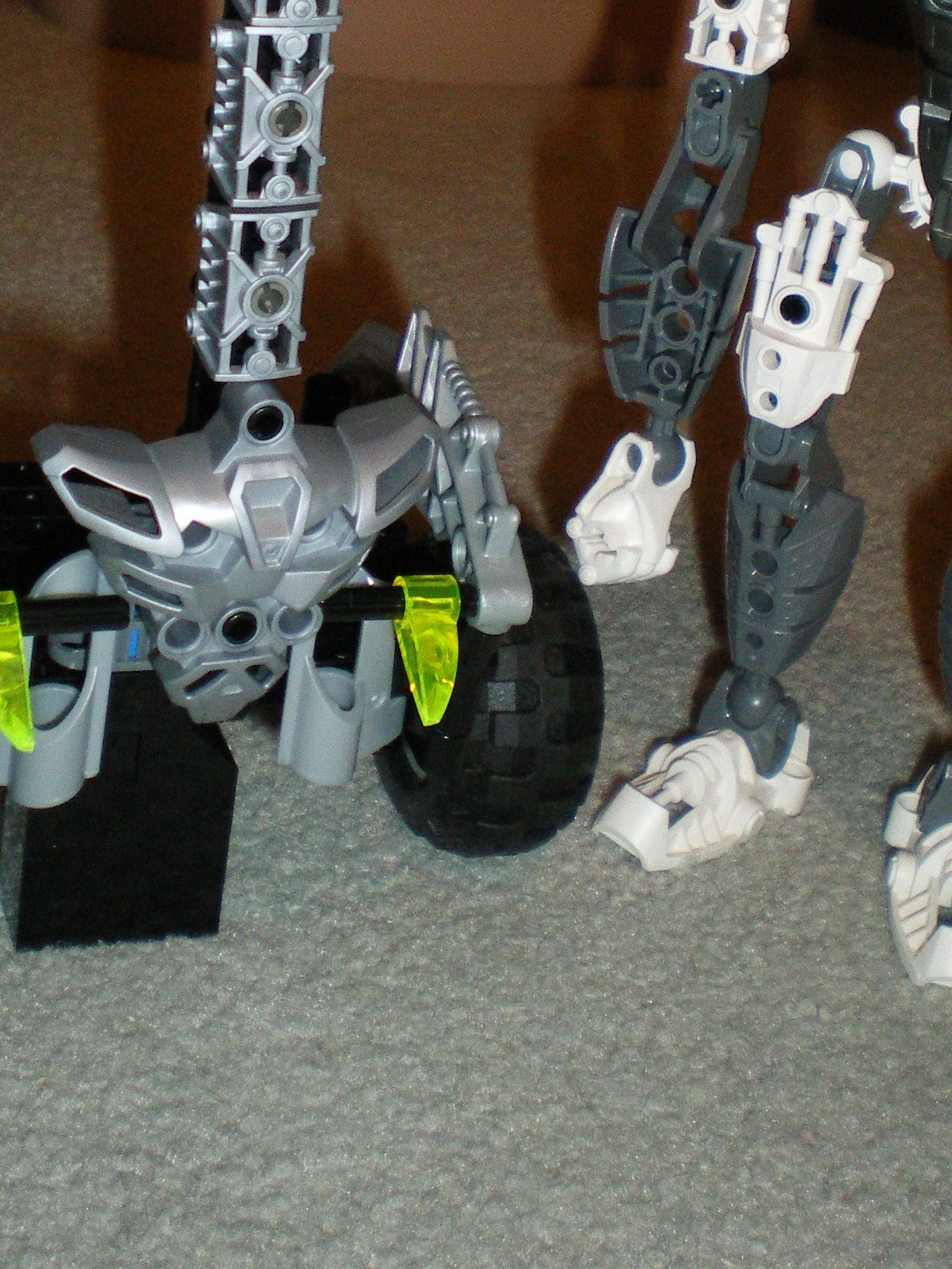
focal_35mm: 64
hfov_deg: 22.9
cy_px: 297
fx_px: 2347
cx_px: 573
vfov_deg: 29.7
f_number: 3.1
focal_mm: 6.3
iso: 320
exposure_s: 1/50
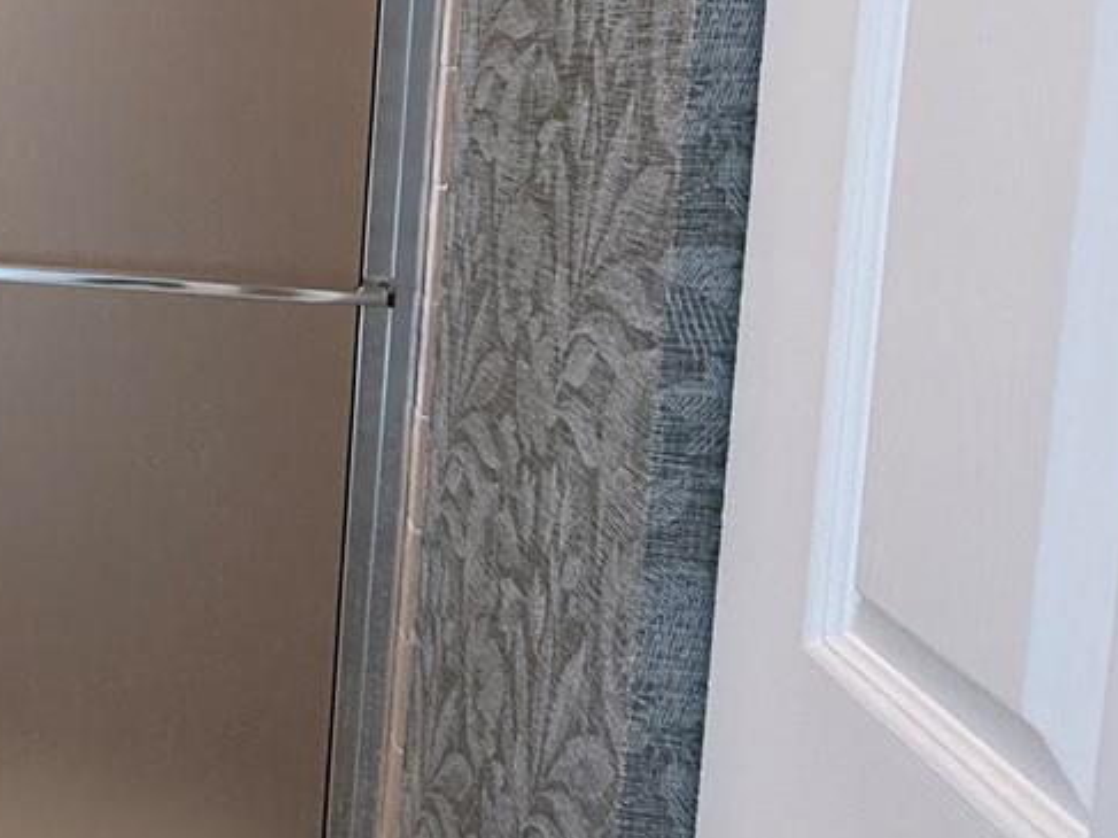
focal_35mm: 46
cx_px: -402
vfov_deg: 31.0
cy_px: 214
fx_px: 1485
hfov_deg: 30.5
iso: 250
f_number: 2.2
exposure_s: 1/60
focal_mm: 2.22
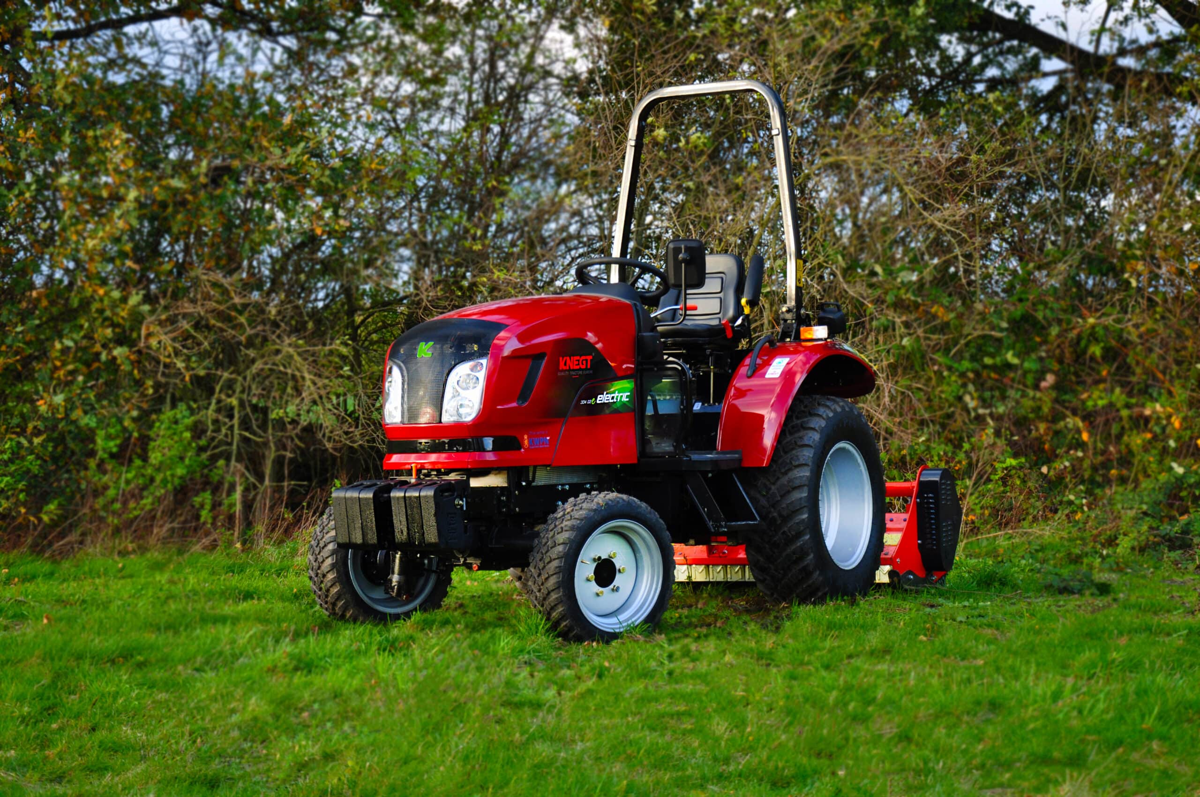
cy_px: 398
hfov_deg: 28.1
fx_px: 2397
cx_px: 600
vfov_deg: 18.9
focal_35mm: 72
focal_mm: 48
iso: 360
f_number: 5.6
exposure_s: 1/125
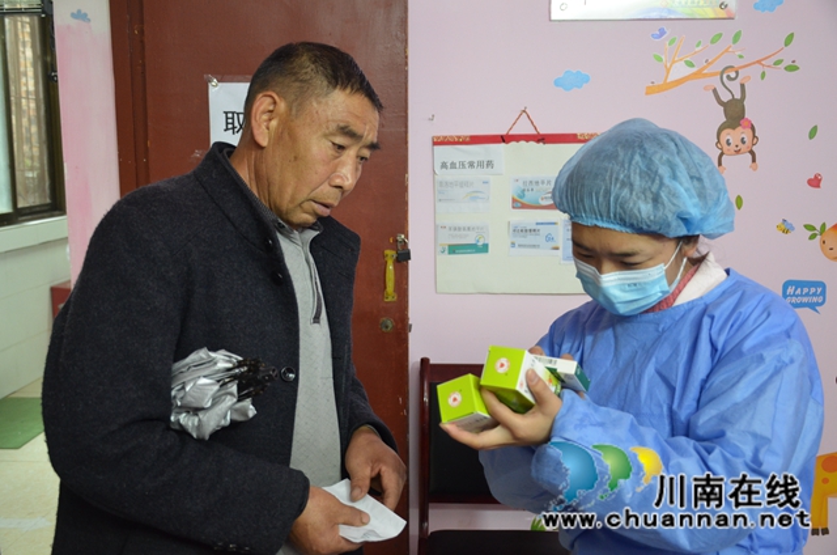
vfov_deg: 34.1
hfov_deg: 49.6
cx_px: 418
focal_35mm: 39
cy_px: 278
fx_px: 905
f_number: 3.8
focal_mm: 26
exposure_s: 1/25
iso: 1100
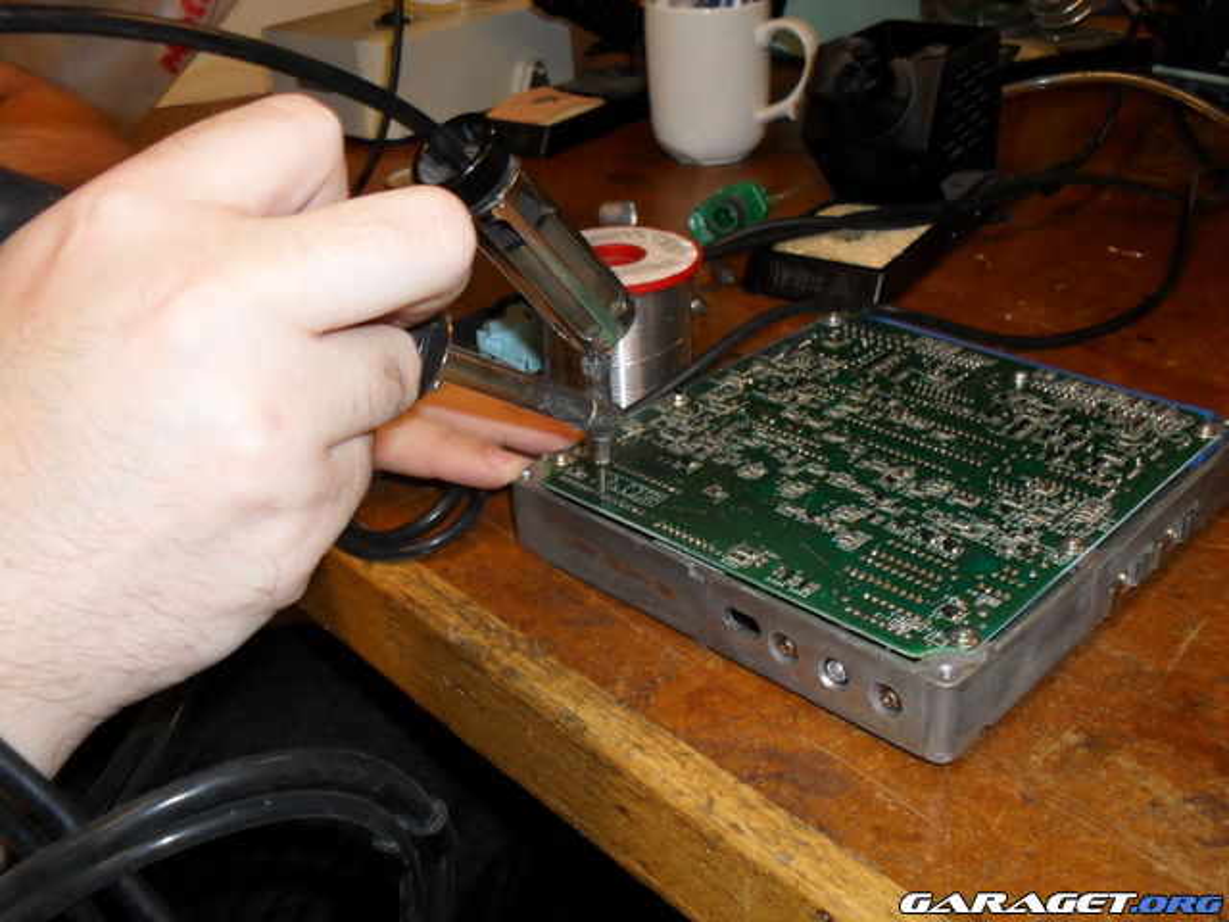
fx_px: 1243
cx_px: 614
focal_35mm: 35
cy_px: 461
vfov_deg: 40.7
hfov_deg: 52.6
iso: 200
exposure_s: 1/45
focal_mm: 6.3
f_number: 3.2
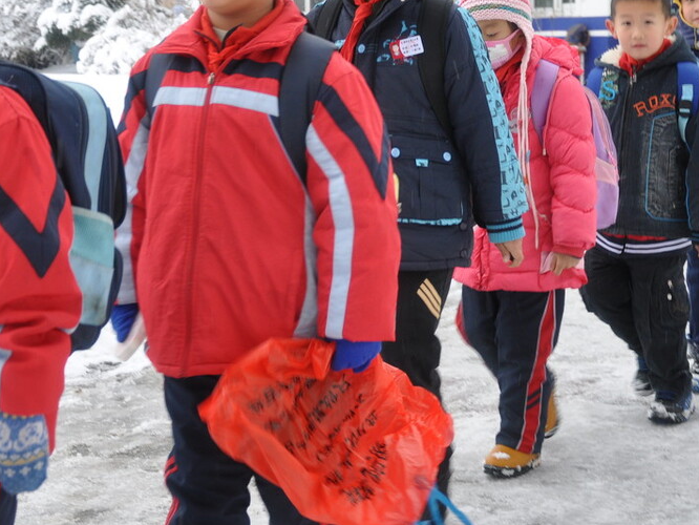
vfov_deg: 17.7
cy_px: 140
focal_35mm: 83
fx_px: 1677
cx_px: 276
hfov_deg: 23.5
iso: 400
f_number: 4.2
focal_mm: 32
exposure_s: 1/60
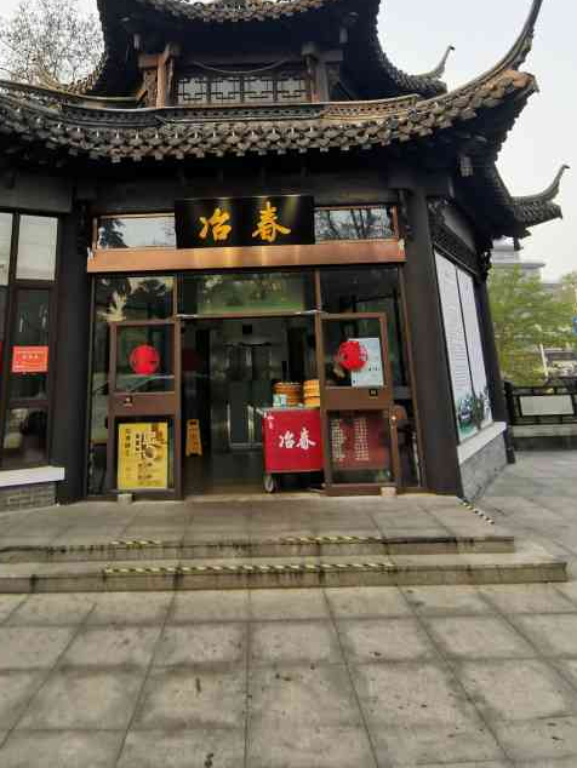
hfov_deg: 54.6
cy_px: 228
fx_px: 555
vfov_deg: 66.6
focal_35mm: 25
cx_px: 240
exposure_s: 1/189
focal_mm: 2.23
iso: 50
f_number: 2.2
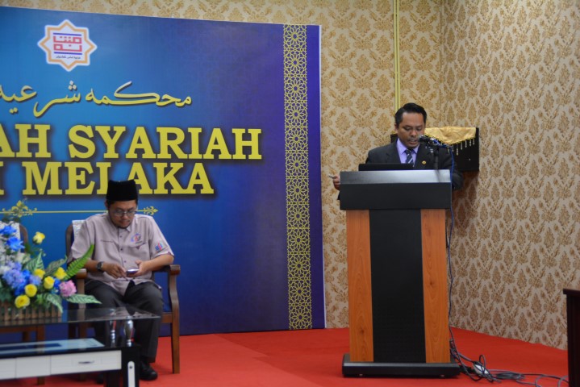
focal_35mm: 72
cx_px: 290
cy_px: 194
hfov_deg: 28.1
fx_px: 1160
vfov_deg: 18.9
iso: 900
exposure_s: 1/30
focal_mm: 48
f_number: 4.8
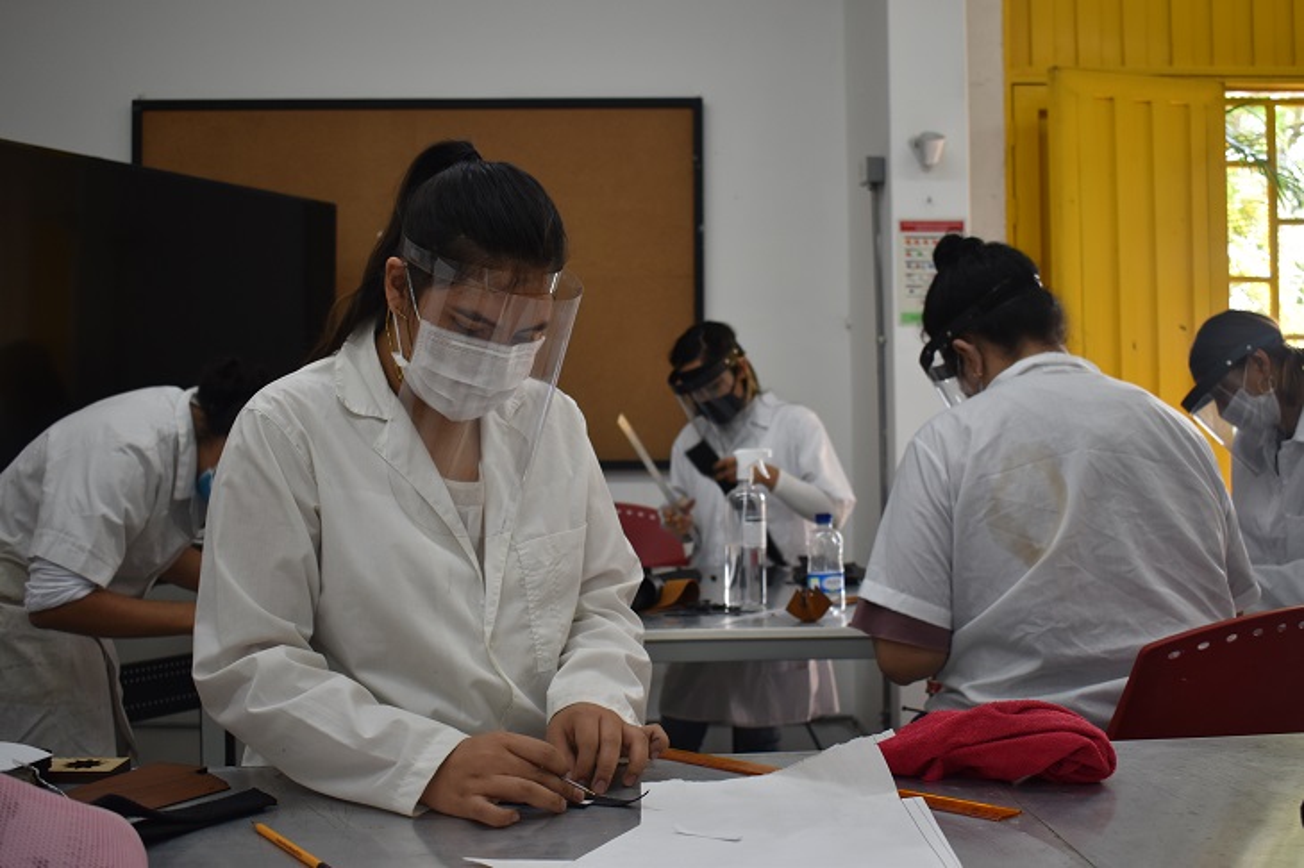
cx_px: 652
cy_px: 434
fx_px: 1466
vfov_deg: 33.0
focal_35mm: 40
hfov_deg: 47.9
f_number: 4
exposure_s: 1/60
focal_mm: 27
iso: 400
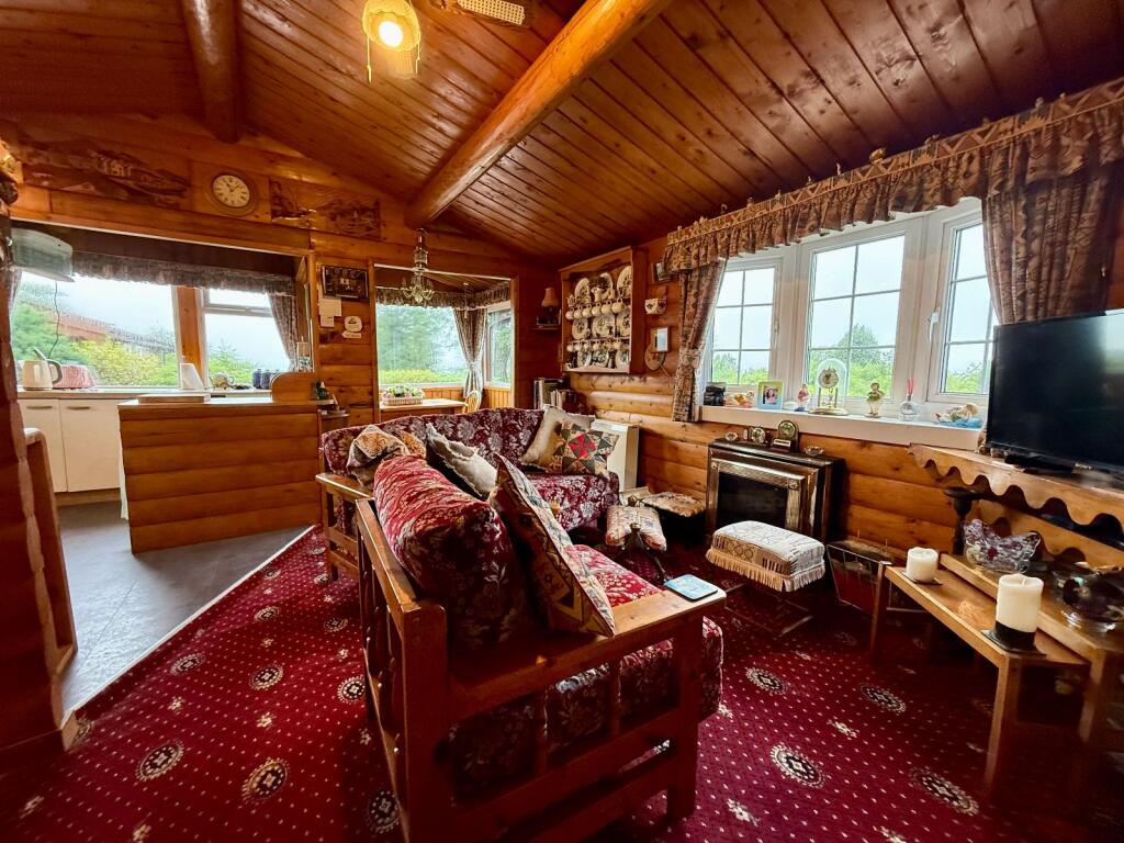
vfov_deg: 85.7
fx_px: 455
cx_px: 562
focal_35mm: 14
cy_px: 422
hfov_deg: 102.1
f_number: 2.2
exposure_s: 1/100
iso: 400
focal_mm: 2.22
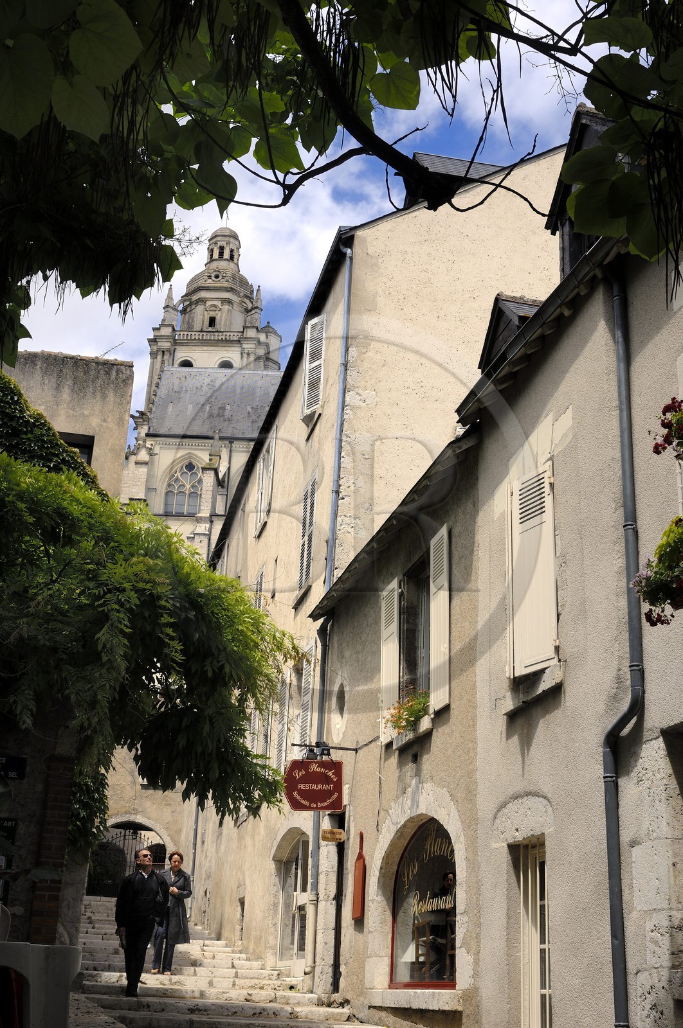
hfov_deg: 31.8
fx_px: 1199
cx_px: 342
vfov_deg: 46.5
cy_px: 514
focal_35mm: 42
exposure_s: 1/125
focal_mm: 28
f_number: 10
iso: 100
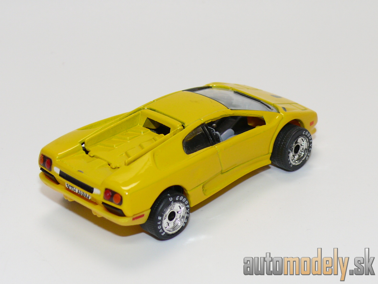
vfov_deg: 14.5
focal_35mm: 102
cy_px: 142
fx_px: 1114
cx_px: 189
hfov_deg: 19.3
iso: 100
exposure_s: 1/30
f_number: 4
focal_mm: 13.3
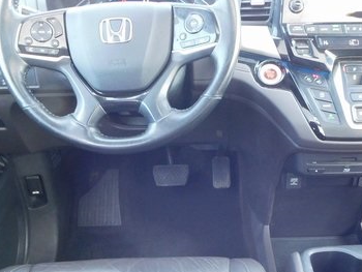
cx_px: 210
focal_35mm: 42
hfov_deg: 44.6
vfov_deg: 34.3
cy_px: 155
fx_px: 440
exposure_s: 1/30
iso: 360
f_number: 3
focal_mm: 4
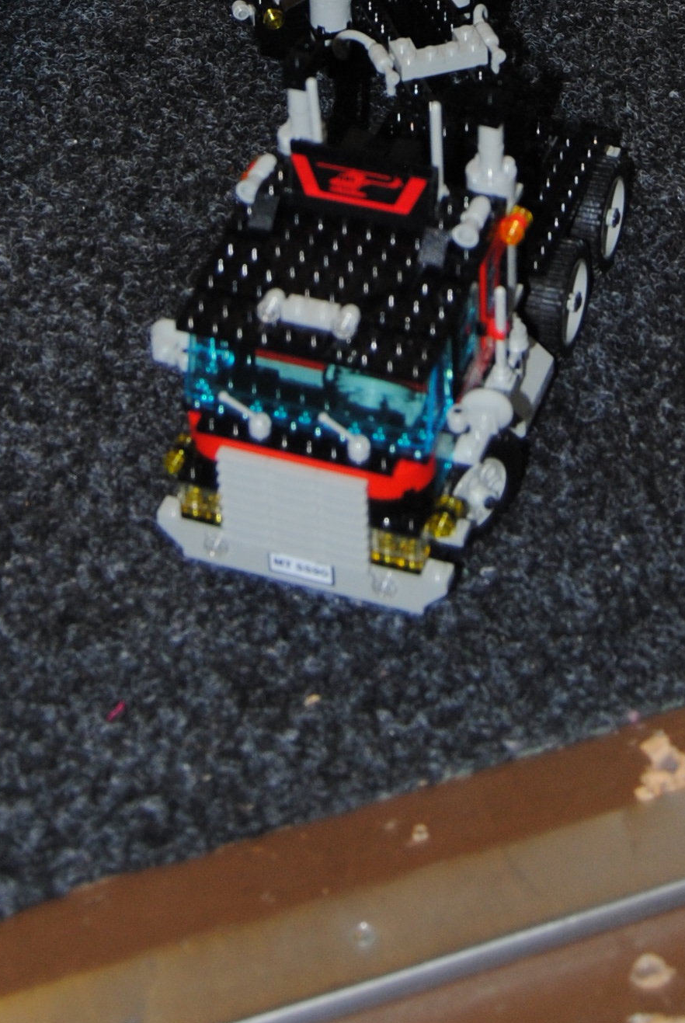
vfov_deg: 19.8
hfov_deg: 14.1
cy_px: -180
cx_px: 398
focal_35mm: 97
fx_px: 2760
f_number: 3.5
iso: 200
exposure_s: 1/60
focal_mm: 22
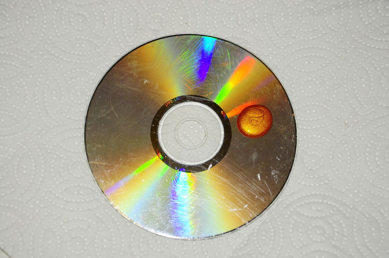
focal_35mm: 99
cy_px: 129
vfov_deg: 13.8
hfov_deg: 20.6
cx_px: 194
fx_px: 1068
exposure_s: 1/60
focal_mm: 66
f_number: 5.6
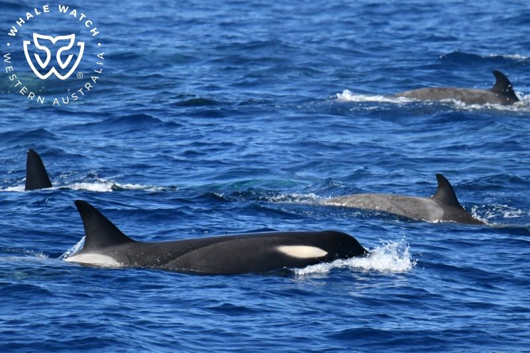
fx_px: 8831
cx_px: 265
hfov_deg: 3.4
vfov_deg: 2.3
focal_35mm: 600
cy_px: 176
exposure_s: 1/8000
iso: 1800
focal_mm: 600
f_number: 6.3
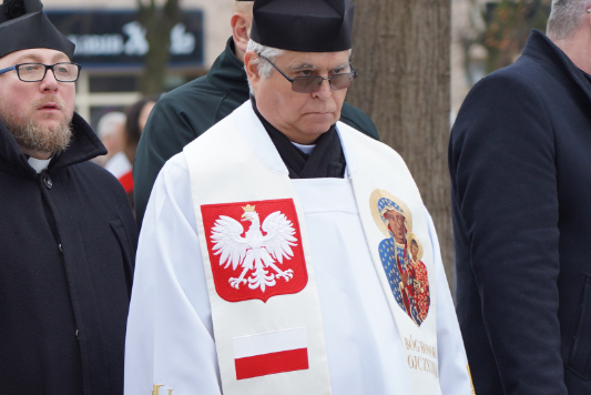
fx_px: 4205
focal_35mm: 256
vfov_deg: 5.4
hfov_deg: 8.0
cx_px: -90
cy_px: 275
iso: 200
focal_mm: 105
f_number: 4
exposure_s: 1/100
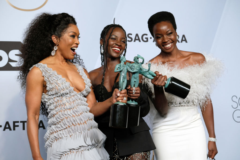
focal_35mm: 75
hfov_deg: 27.0
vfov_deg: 18.2
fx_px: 500
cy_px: 80
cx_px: 120
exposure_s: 1/160
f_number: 4.5
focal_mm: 50
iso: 1250
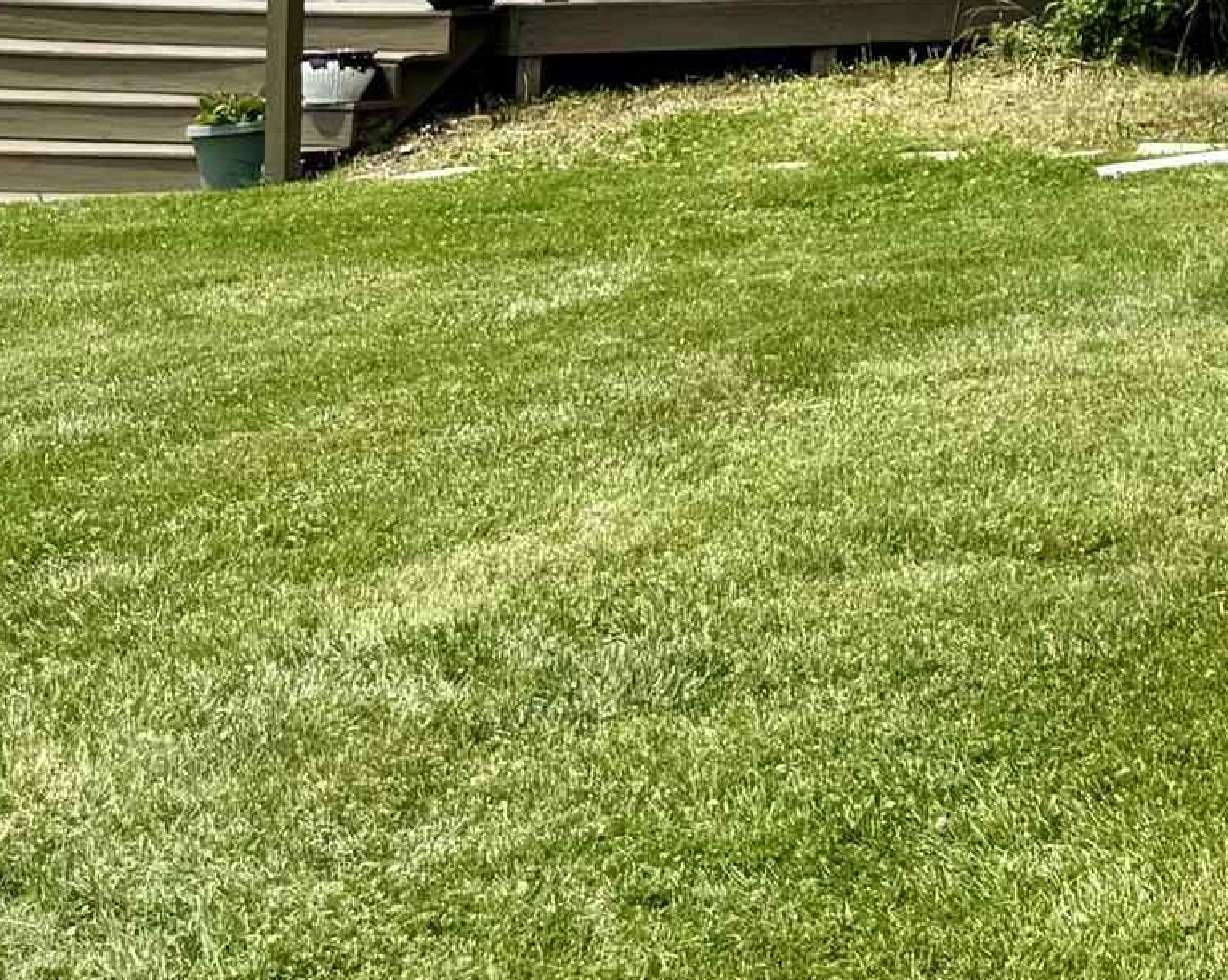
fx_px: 3415
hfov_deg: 17.3
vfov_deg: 15.1
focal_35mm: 94
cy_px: -520
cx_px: 2086
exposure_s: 1/5814
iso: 80
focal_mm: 6.76
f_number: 1.78
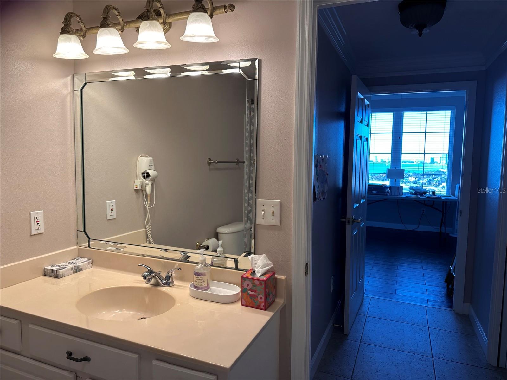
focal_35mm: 24
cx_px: 254
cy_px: 190
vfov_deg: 56.8
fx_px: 352
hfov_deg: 71.6
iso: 64
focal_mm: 6.86
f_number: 1.78
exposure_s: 1/138
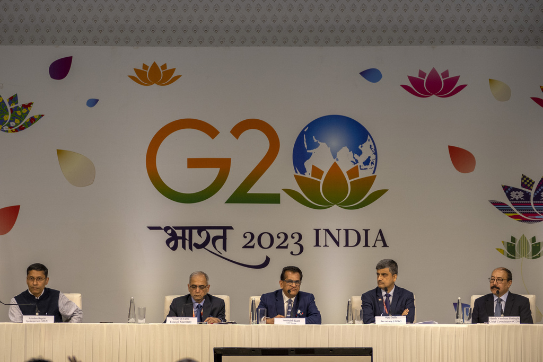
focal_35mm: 190
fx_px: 2866
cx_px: 272
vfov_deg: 7.2
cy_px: 181
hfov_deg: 10.8
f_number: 2.8
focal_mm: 127
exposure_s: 1/400
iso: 640
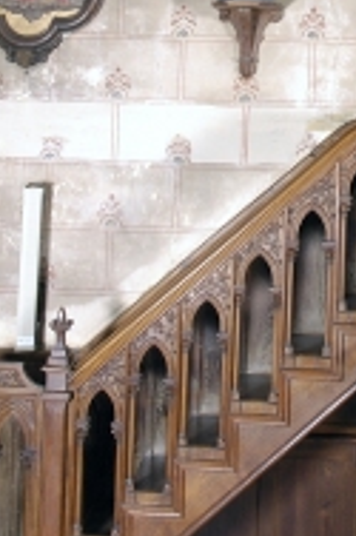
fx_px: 1031
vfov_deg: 27.1
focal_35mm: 69
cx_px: 347
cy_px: -29
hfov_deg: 19.1
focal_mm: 17
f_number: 6.3
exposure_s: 1/30
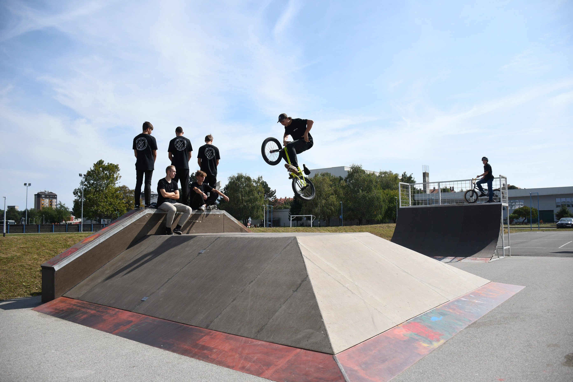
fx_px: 430
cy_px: 191
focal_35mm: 27
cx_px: 286
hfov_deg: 67.4
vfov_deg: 47.9
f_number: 3.5
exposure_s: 1/8000
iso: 500
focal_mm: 18
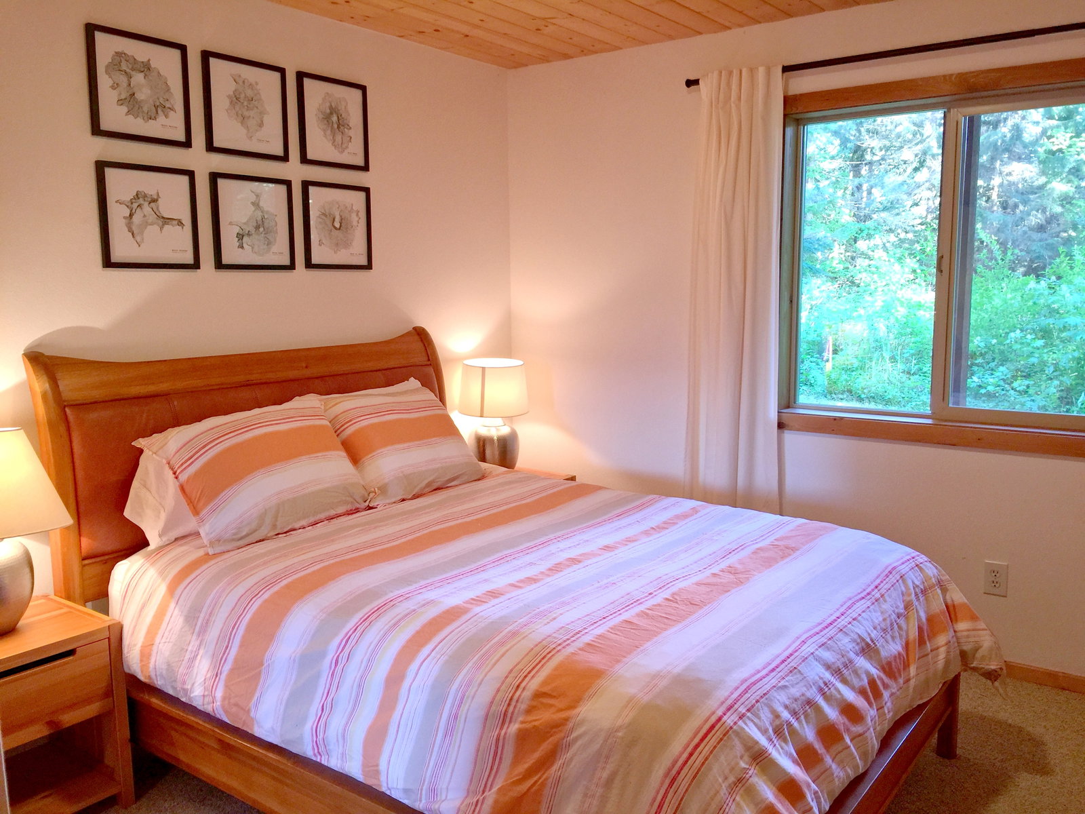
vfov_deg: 48.2
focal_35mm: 29
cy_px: 407
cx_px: 542
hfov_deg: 61.7
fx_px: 909
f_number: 2.2
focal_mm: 4.15
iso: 50
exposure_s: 1/15
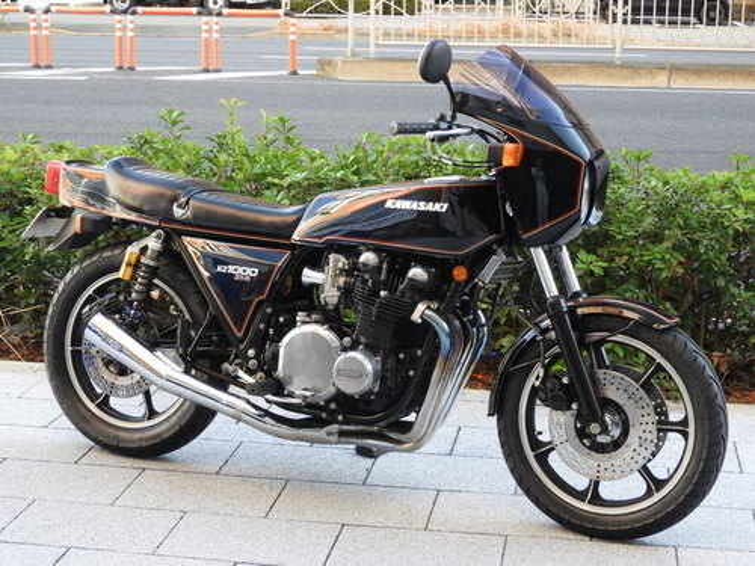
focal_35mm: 65
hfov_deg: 29.8
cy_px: 283
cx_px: 378
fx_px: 1418
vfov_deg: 22.6
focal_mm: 11.6
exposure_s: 1/30
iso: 160
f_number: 4.2
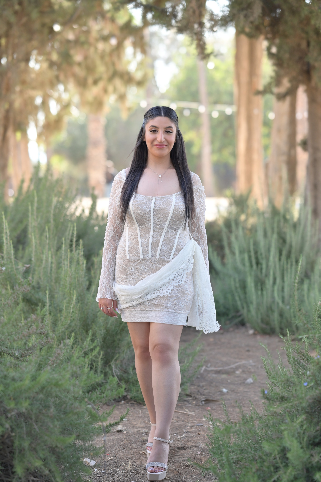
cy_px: 262
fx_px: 1257
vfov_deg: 21.7
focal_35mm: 94
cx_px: 175
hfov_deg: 14.6
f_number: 2.5
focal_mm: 85
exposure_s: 1/400
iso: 200
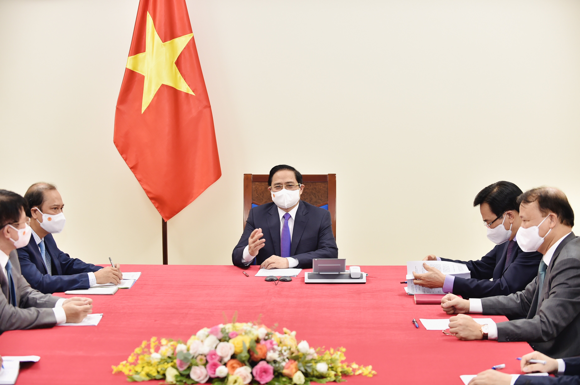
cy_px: 192
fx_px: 1127
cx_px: 290
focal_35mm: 70
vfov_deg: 19.4
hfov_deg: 28.9
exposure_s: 1/160
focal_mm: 70
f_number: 3.2
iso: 1250
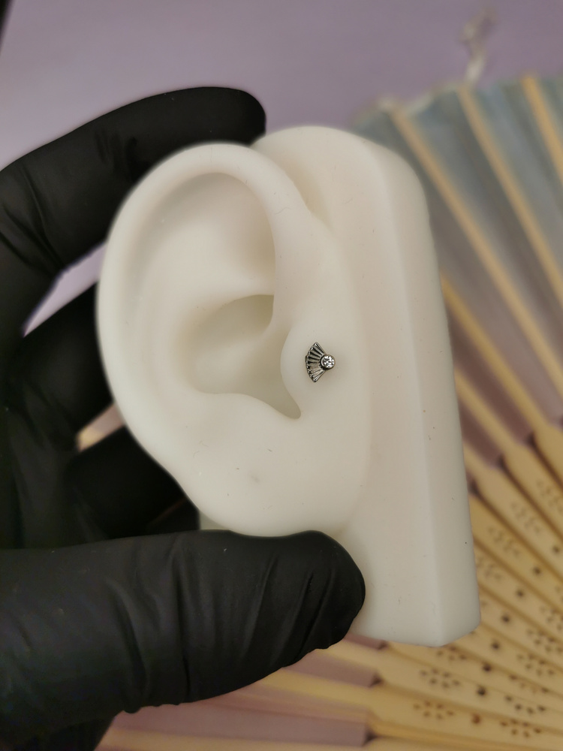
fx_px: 586
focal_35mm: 27
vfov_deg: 65.3
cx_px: 282
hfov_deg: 51.4
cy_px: 376
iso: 50
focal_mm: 5.56
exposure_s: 1/175
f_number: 1.6
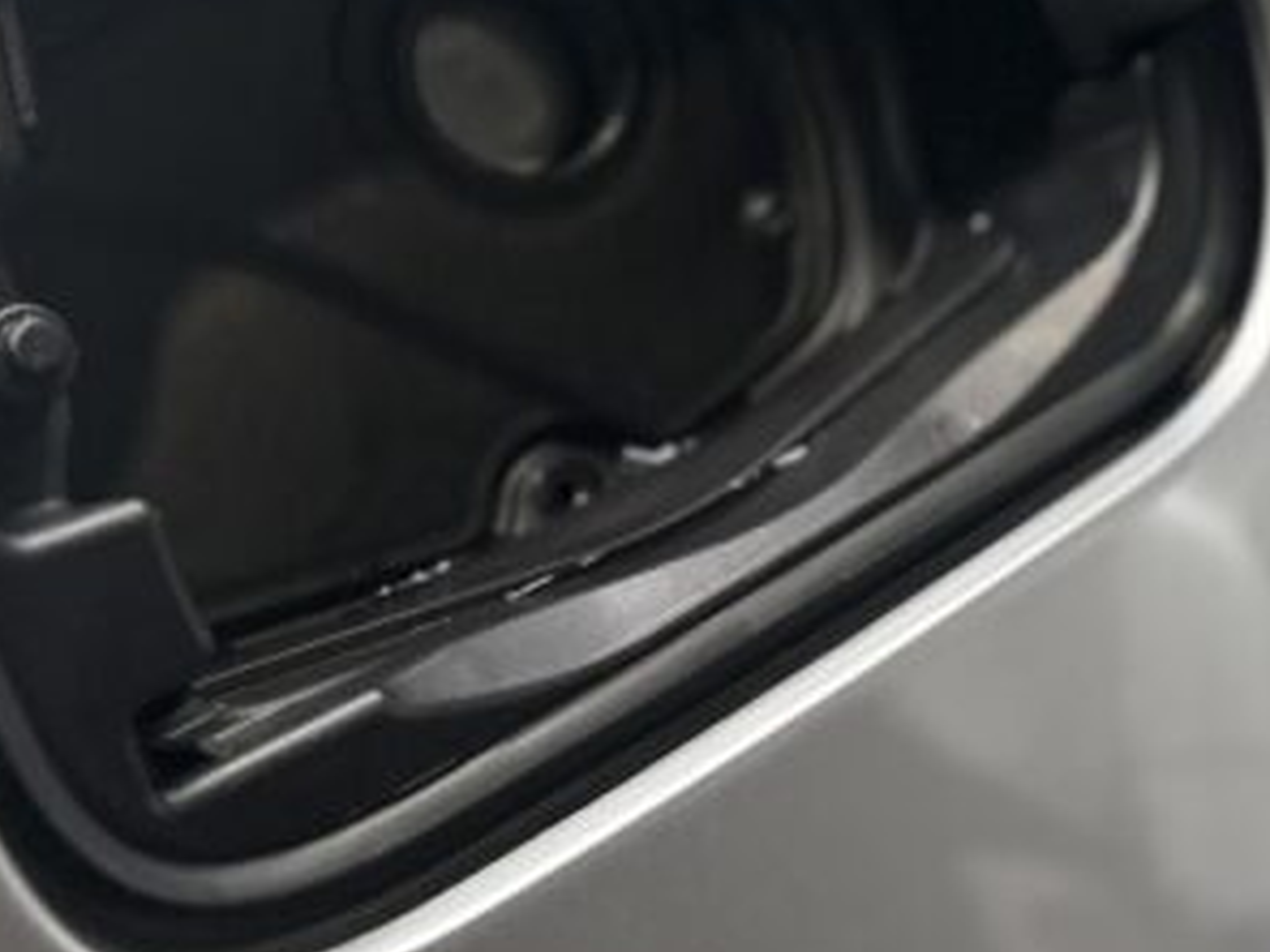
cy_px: -227
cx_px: 1343
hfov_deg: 22.4
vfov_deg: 16.9
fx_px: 3045
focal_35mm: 83
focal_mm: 6.86
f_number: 1.78
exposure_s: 1/464
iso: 80
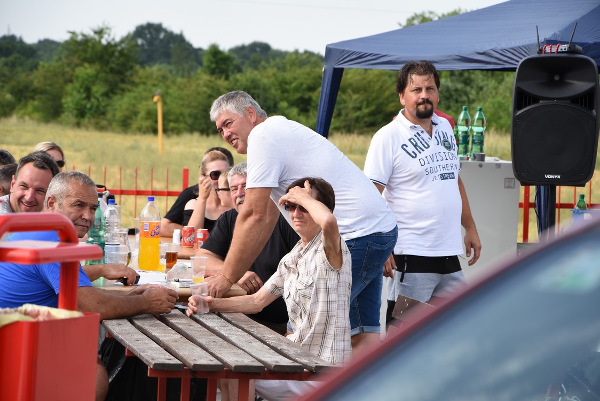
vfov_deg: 8.7
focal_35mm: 158
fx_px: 2626
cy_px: 200
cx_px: 300
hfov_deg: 13.0
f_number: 7.1
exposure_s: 1/160
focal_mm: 105
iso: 100
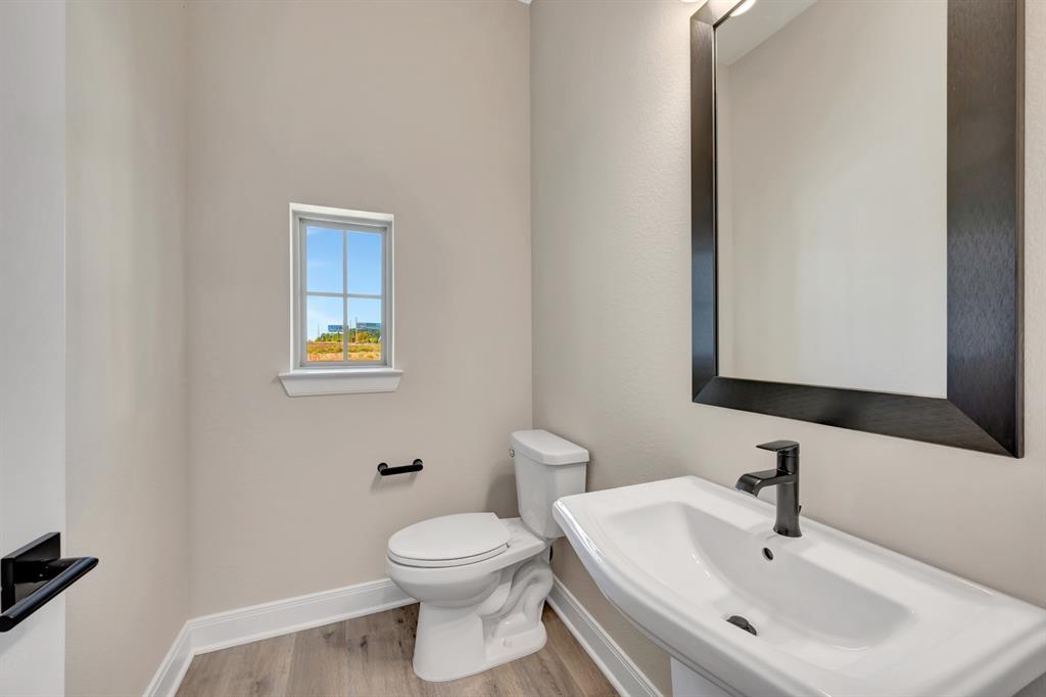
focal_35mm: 14
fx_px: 407
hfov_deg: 104.3
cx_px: 523
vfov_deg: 81.2
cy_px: 348
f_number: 9
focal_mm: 14
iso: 100
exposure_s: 1/3.33
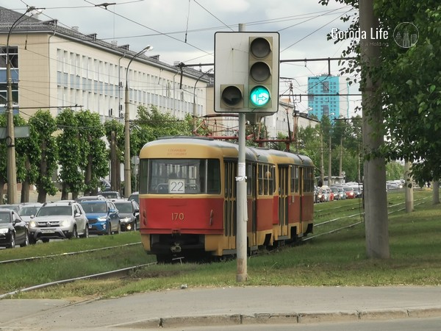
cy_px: 166
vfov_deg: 8.8
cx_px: 220
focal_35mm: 169
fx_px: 2153
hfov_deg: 11.7
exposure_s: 1/132
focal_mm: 14.46
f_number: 3.4
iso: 50
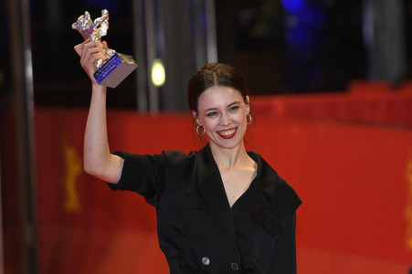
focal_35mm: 200
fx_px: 2287
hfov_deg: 10.3
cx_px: 206
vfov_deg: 6.9
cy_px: 137
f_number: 3.2
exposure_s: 1/400
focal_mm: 200
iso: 800
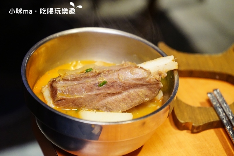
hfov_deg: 28.8
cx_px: 117
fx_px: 455
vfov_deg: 19.4
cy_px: 78
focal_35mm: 70
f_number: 5.6
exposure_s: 1/80
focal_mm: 70
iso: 6400
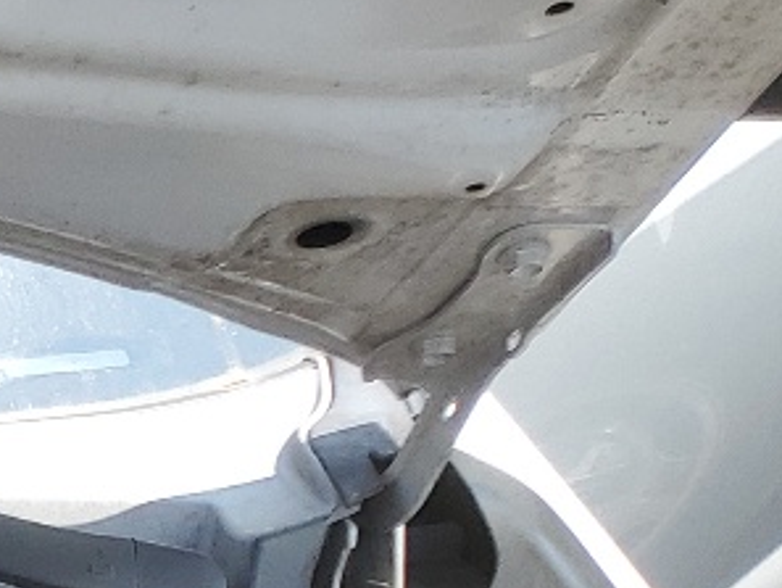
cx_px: -1303
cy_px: 1392
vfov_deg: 9.5
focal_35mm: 140
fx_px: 3164
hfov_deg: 11.0
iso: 50
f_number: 1.5
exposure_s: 1/714
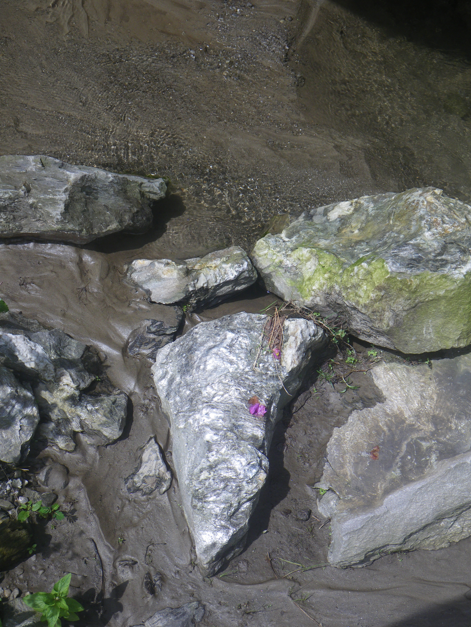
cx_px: 237
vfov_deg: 43.9
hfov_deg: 33.6
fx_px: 780
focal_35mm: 43
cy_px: 313
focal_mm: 7.5
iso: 50
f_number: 5
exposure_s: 1/250
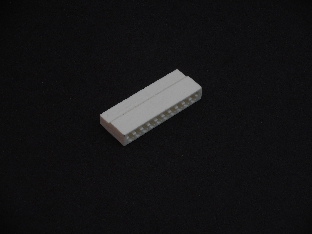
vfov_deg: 14.5
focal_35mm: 102
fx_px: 919
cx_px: 156
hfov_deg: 19.3
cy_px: 117
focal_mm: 18.2
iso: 80
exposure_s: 1/60
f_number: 5.8
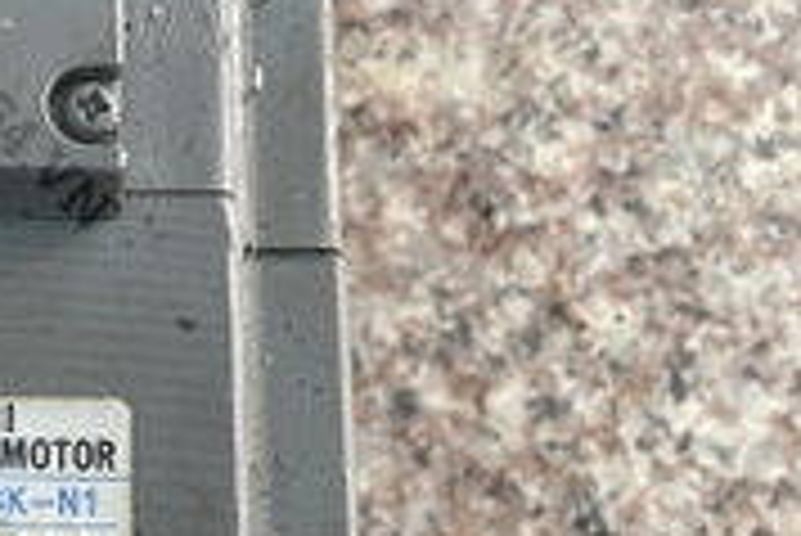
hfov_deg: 26.3
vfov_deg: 18.2
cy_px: 559
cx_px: 9
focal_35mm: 73
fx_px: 1626
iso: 250
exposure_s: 1/60
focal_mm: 4.2
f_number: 1.6
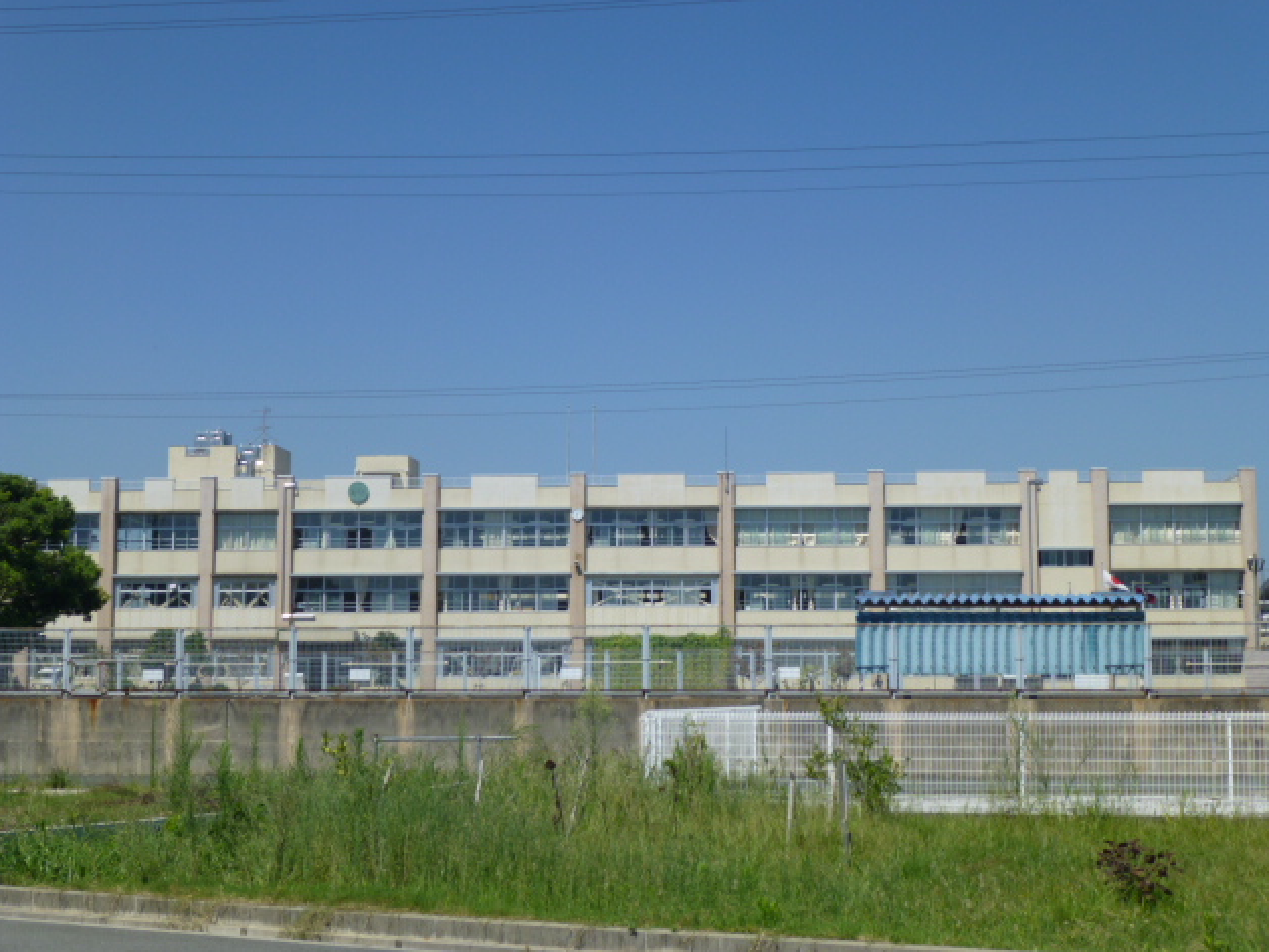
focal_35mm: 53
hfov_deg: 36.2
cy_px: 475
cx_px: 634
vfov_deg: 27.5
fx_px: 1943
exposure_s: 1/160
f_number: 11
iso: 100
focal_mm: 9.2
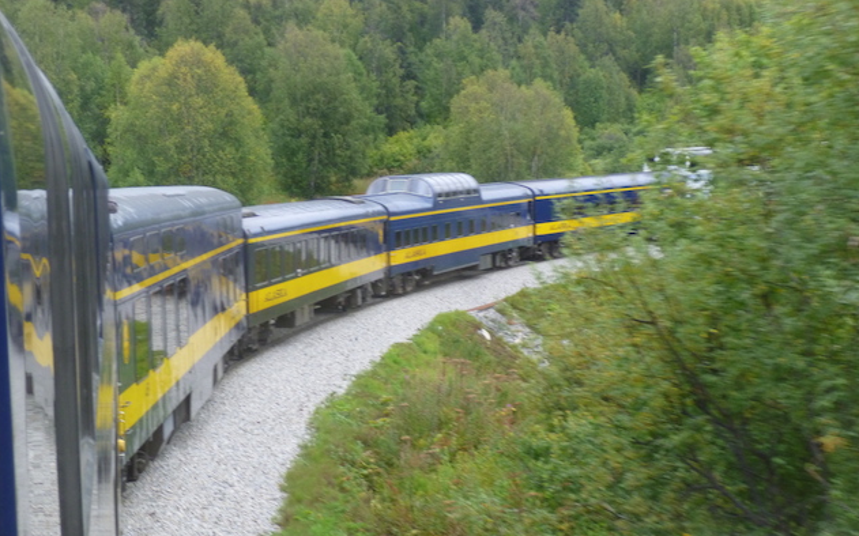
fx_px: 2013
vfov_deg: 15.2
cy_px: 314
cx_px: 434
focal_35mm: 86
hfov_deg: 24.1
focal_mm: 14.2
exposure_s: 1/80
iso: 200
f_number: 4.9
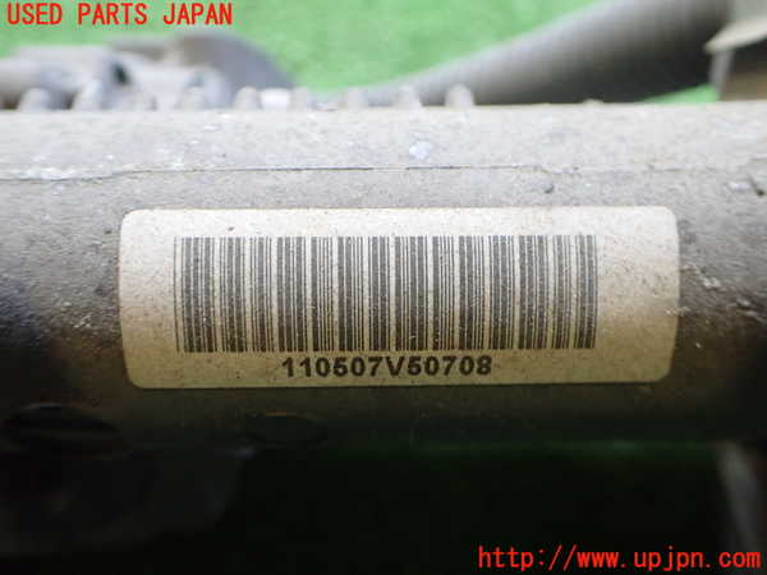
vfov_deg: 46.8
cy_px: 288
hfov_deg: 60.0
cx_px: 384
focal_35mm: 30
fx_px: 665
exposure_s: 1/100
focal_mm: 5.4
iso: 800
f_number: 2.3
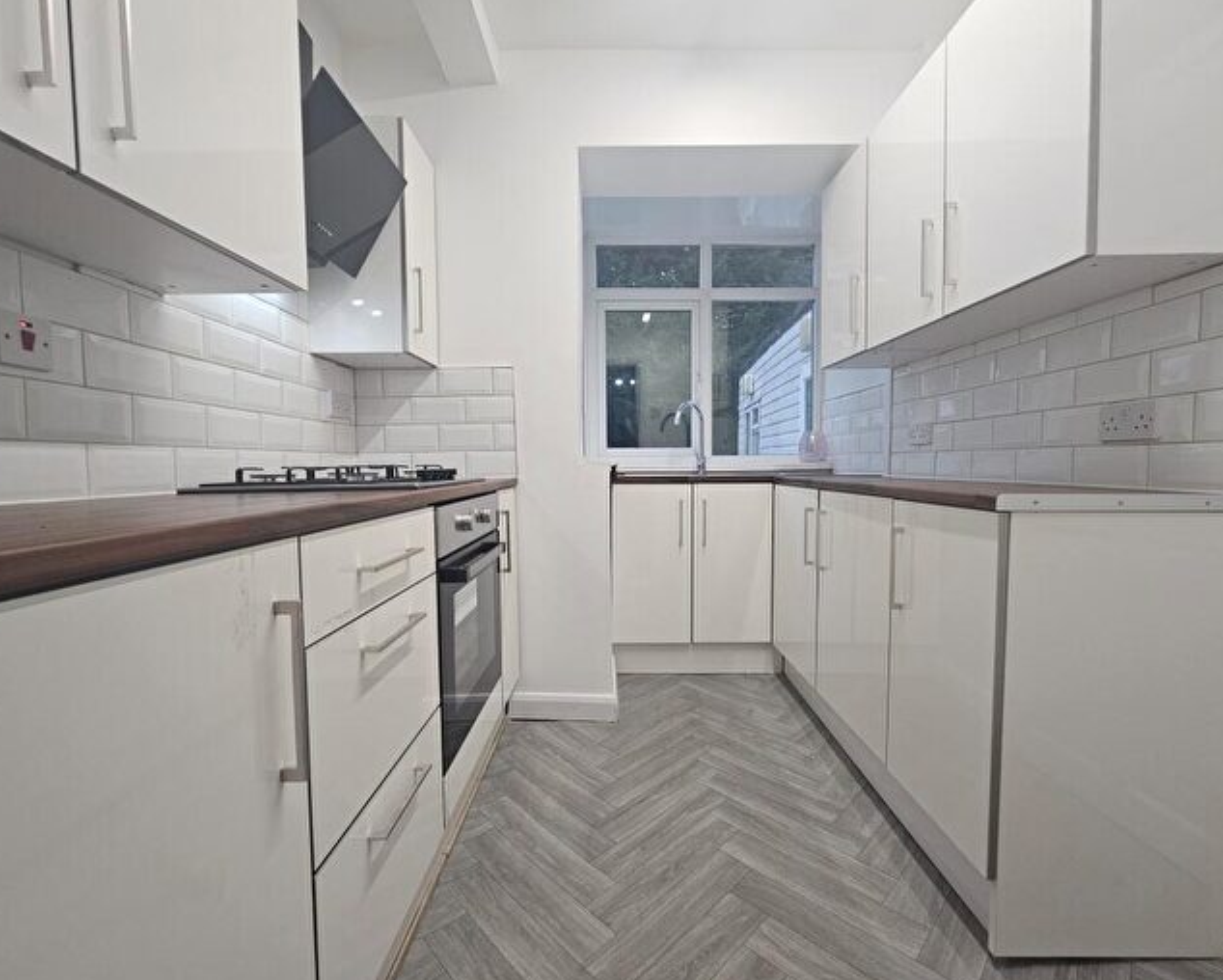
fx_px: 507
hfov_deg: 100.7
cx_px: 615
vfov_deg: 88.0
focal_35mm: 14
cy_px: 495
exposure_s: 1/50
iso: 80
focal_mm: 2.2
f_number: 2.2
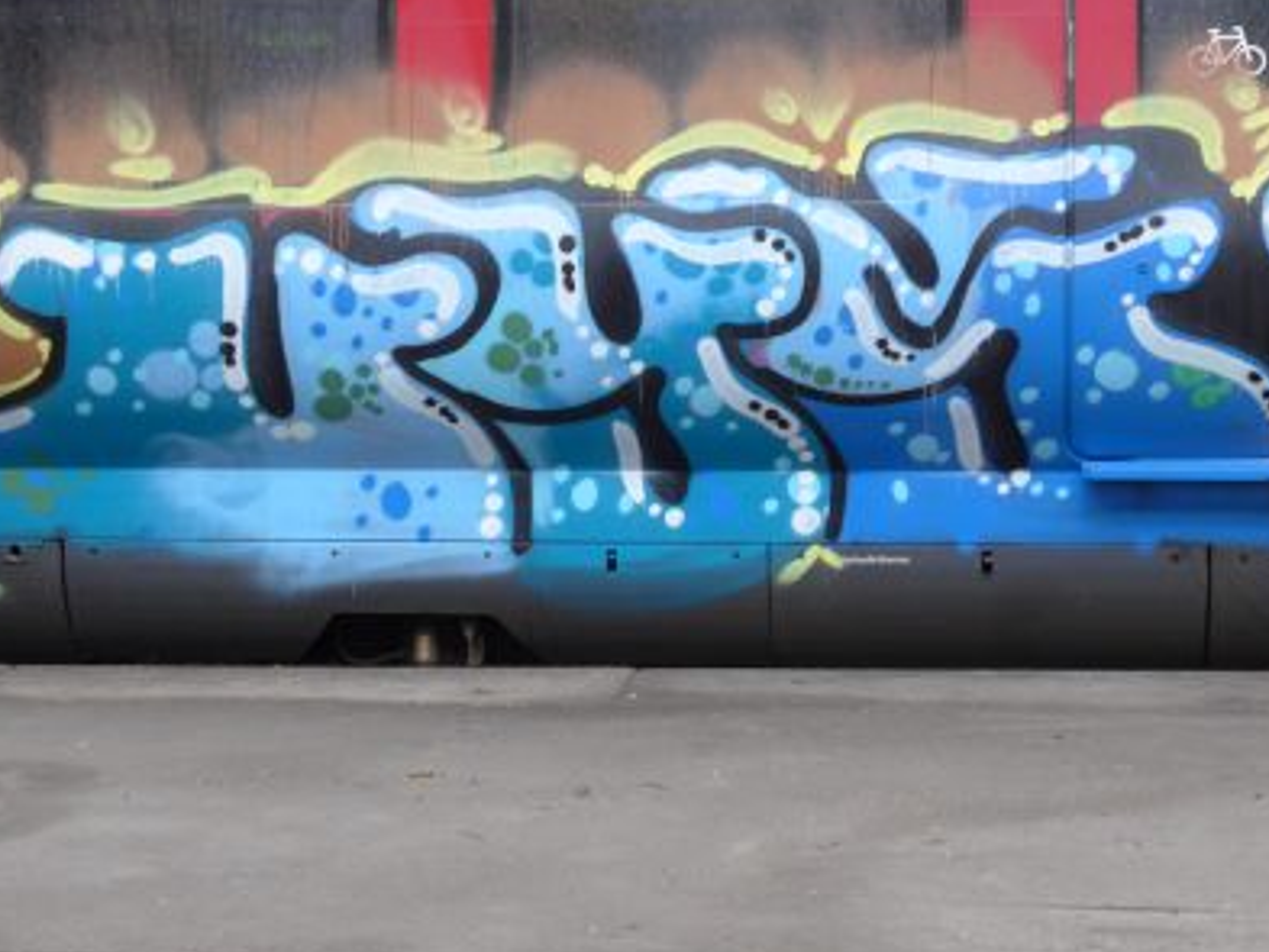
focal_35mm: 84
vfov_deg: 17.6
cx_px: 617
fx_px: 3080
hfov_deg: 23.3
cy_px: 518
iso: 400
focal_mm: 14.2
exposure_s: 1/15
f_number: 6.3
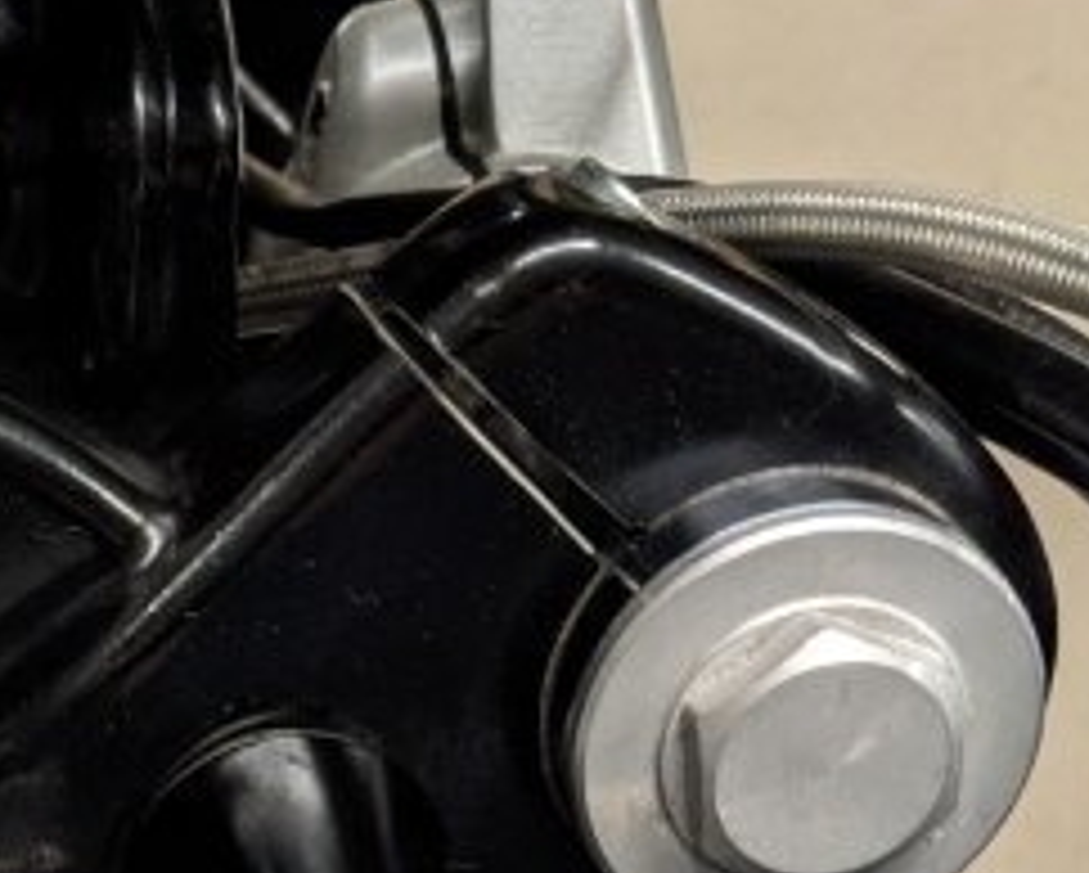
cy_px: 1143
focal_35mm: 87
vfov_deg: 16.7
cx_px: -405
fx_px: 2806
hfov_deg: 19.8
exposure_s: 1/25
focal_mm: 4.38
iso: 313
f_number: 1.73
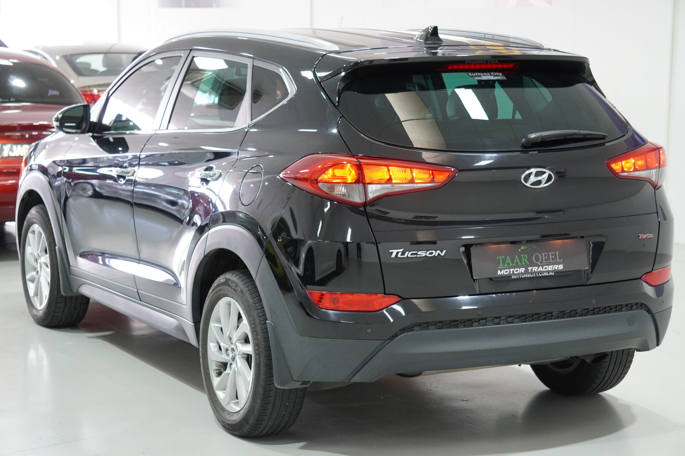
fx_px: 1570
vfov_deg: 16.6
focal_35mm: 82
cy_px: 228
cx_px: 342
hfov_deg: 24.6
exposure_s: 1/60
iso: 1250
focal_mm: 55
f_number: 4.5
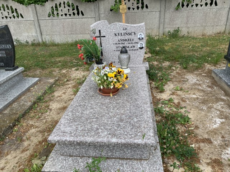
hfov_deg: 67.3
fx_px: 173
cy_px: 86
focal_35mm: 26
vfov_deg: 53.1
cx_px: 115
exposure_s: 1/391
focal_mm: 4.25
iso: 25
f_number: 1.8
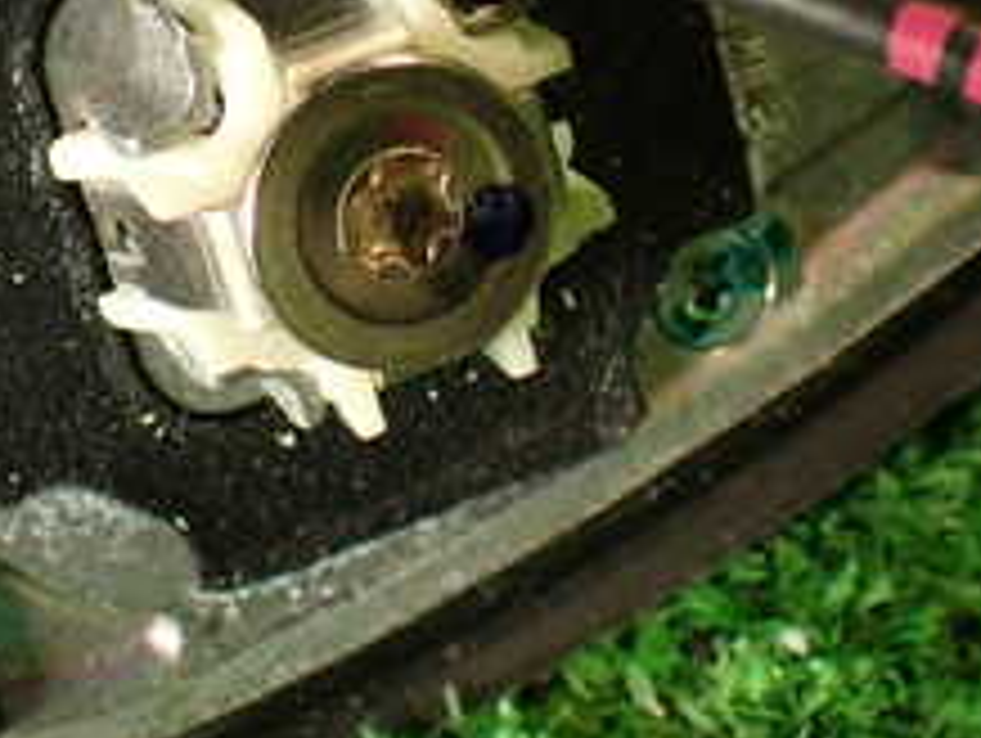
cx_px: 315
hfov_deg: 22.1
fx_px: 2497
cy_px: 108
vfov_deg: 16.6
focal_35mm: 88
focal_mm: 5.79
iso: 200
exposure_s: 1/30
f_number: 2.4
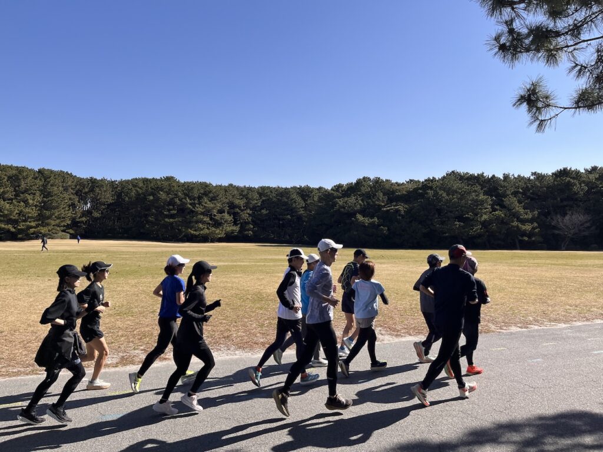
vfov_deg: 53.1
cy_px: 226
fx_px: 453
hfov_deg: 67.3
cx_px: 302
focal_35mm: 26
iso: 50
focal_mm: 5.1
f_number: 1.6
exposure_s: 1/3521
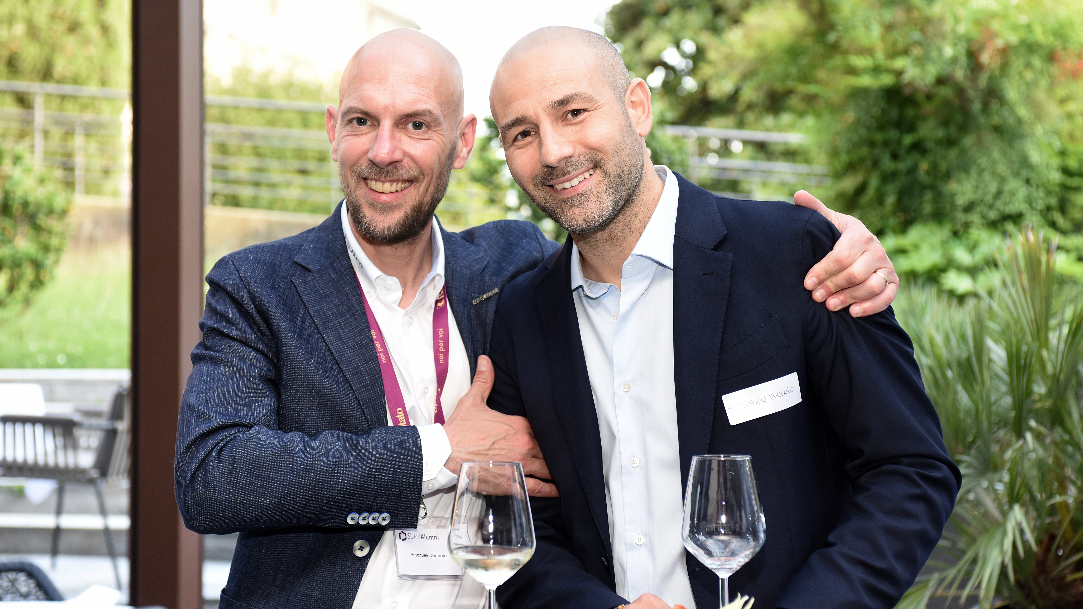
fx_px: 1867
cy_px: 289
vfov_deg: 18.5
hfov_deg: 32.4
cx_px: 542
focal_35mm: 65
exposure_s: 1/80
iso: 500
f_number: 4.5
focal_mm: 62
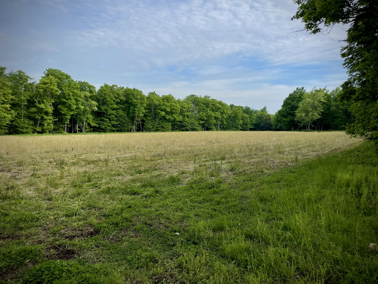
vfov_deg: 53.1
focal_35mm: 26
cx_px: 189
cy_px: 142
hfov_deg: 67.3
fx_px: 284
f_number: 1.6
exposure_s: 1/2132
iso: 32
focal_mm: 4.2
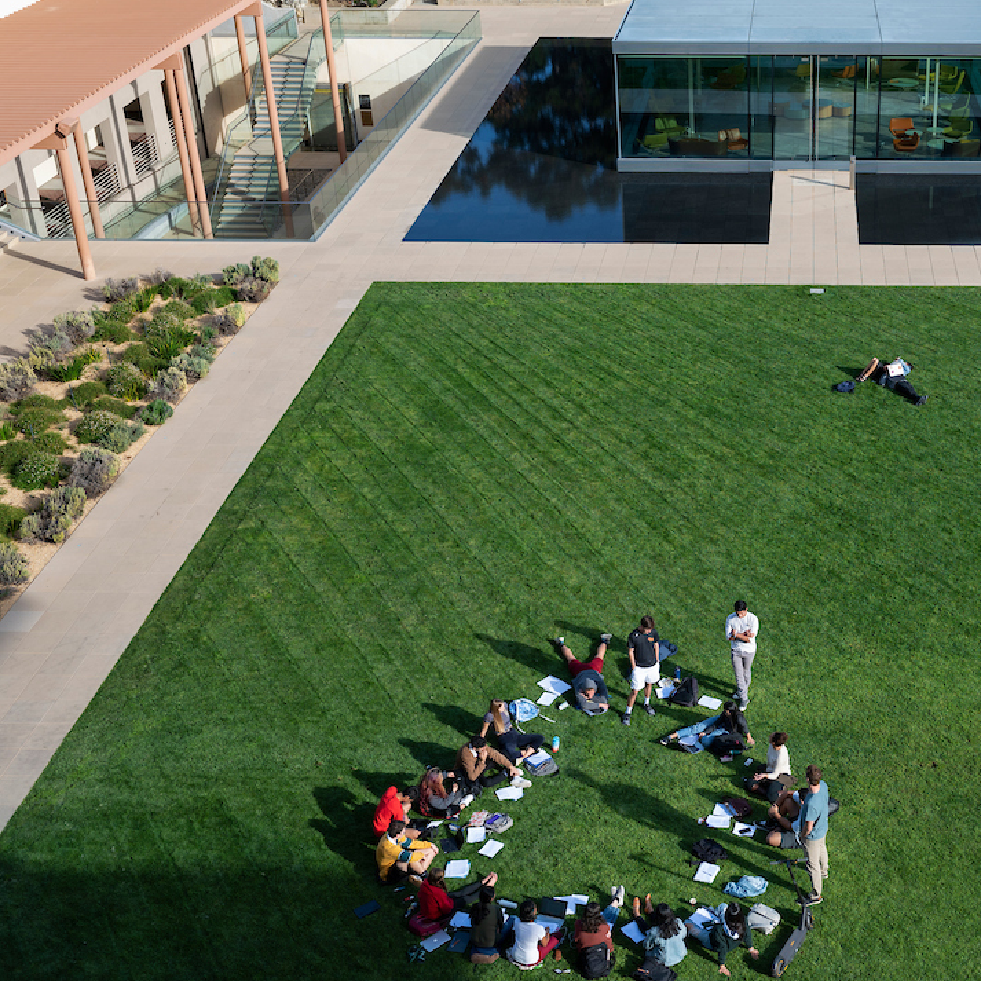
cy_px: 495
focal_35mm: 50
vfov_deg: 34.0
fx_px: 1603
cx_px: 779
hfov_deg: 33.1
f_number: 4
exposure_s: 1/1000
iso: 200
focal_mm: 35
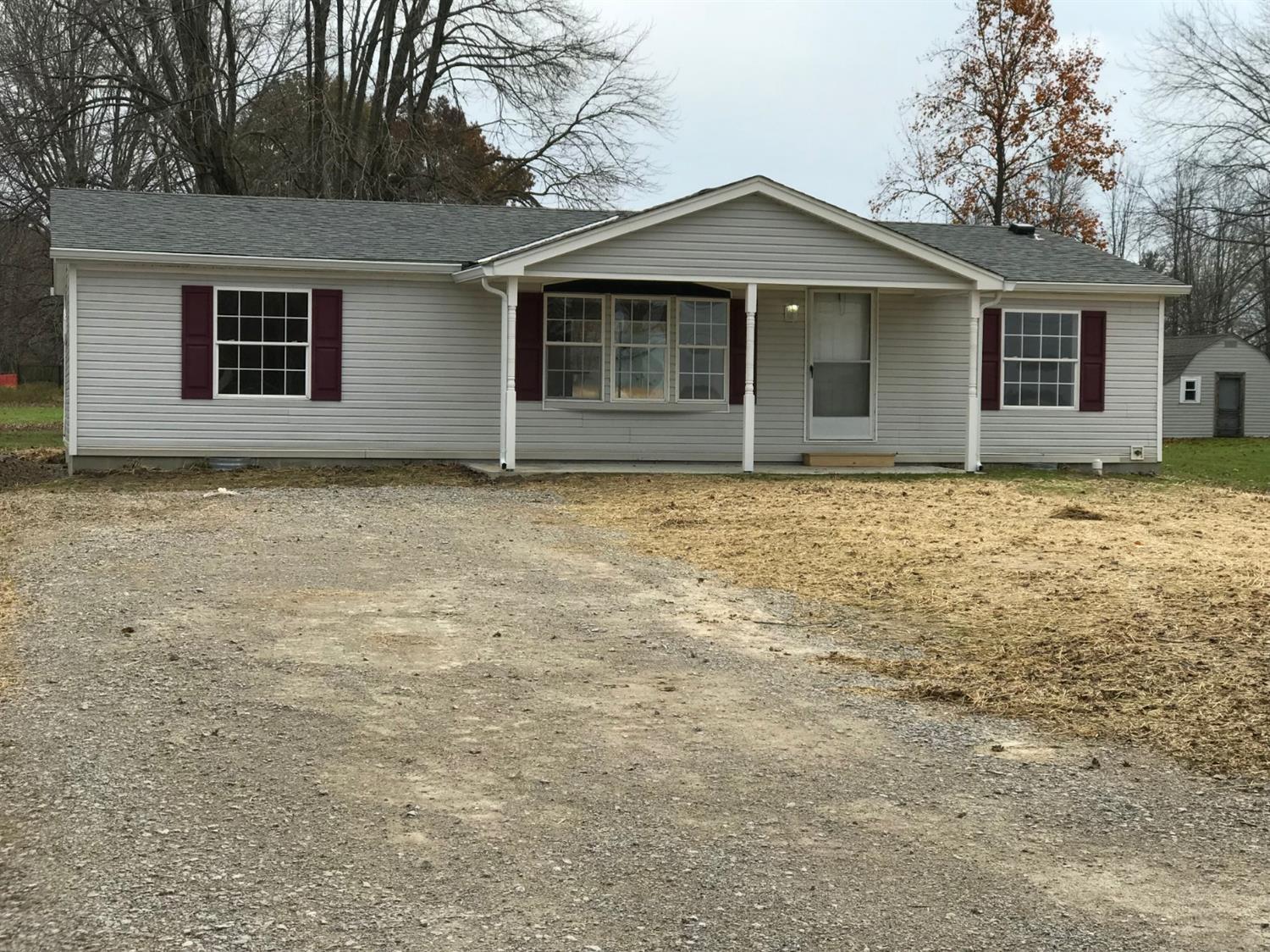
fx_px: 2091
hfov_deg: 33.8
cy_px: 476
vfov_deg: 25.6
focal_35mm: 57
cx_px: 635
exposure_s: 1/577
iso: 20
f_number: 2.8
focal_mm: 6.6
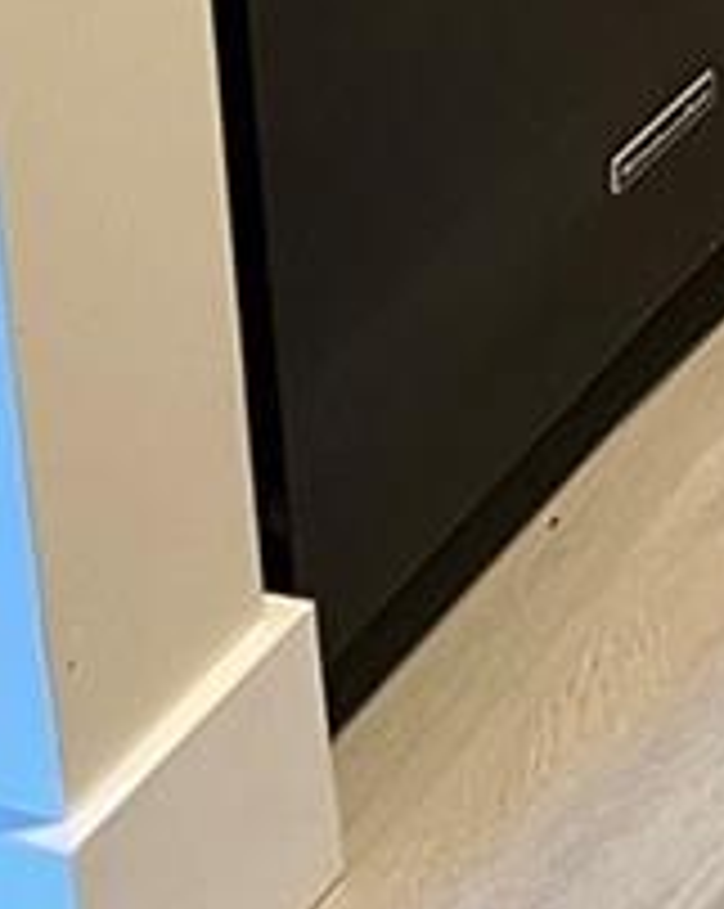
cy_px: -1714
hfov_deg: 8.9
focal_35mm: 151
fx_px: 4054
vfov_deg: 10.0
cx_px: 1943
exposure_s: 1/60
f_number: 1.5
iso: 250
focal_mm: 5.7
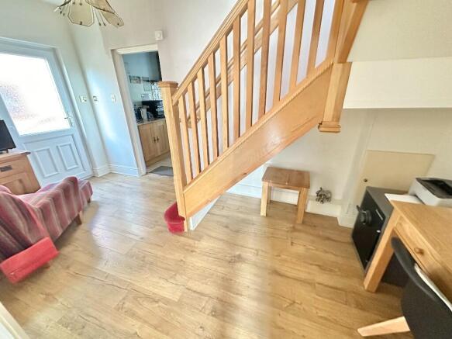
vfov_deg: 85.7
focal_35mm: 14
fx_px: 183
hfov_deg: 102.1
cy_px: 170
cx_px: 226
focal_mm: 2.22
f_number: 2.2
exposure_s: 1/56
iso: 1250
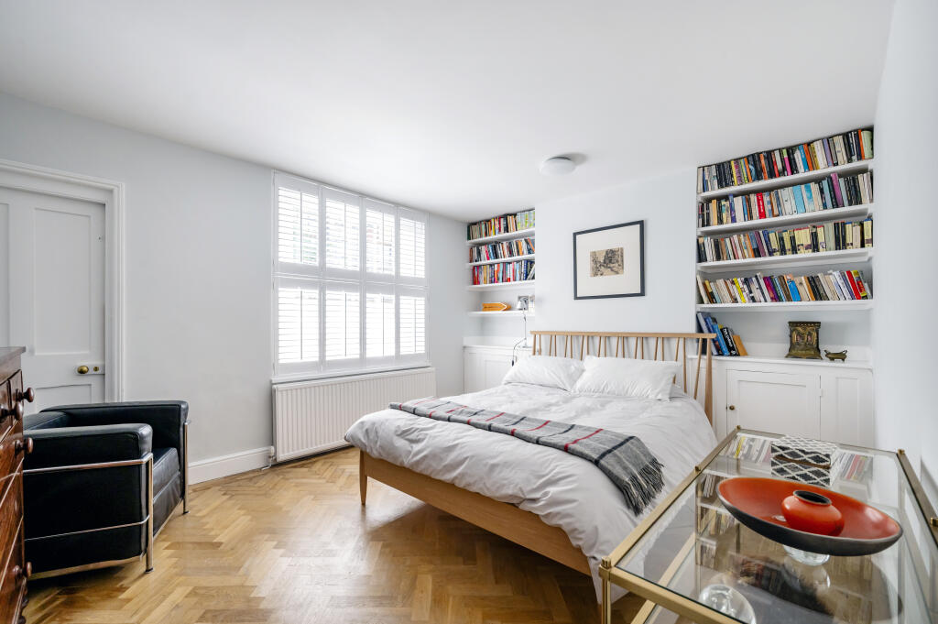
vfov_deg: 81.1
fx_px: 364
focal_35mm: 14
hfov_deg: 104.3
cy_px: 312
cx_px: 469
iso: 400
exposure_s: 1/40
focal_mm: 14
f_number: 10
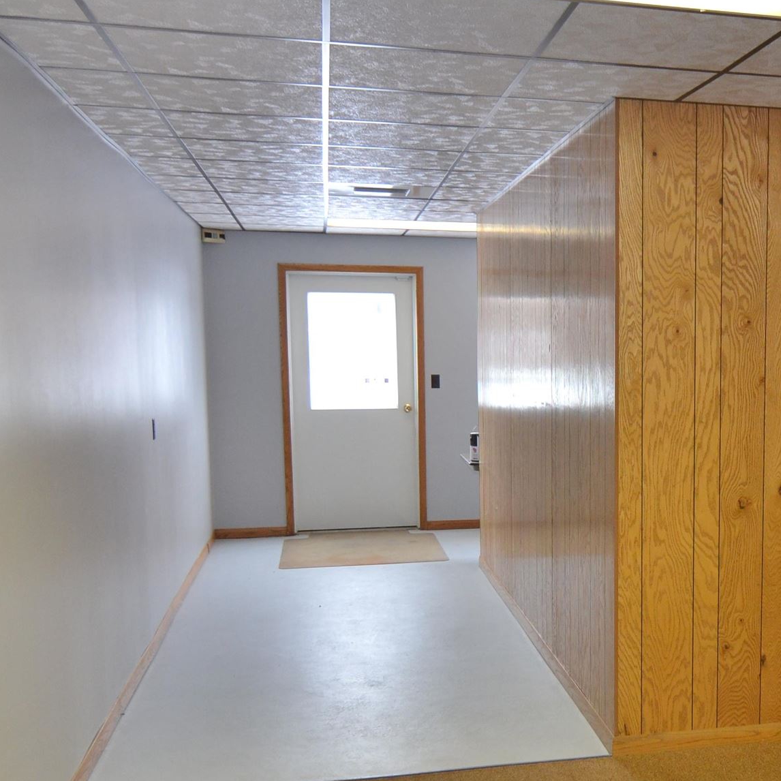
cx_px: 672
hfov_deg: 38.7
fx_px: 1047
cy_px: 477
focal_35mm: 41
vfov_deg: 40.7
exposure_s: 1/60
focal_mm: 12
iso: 400
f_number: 4
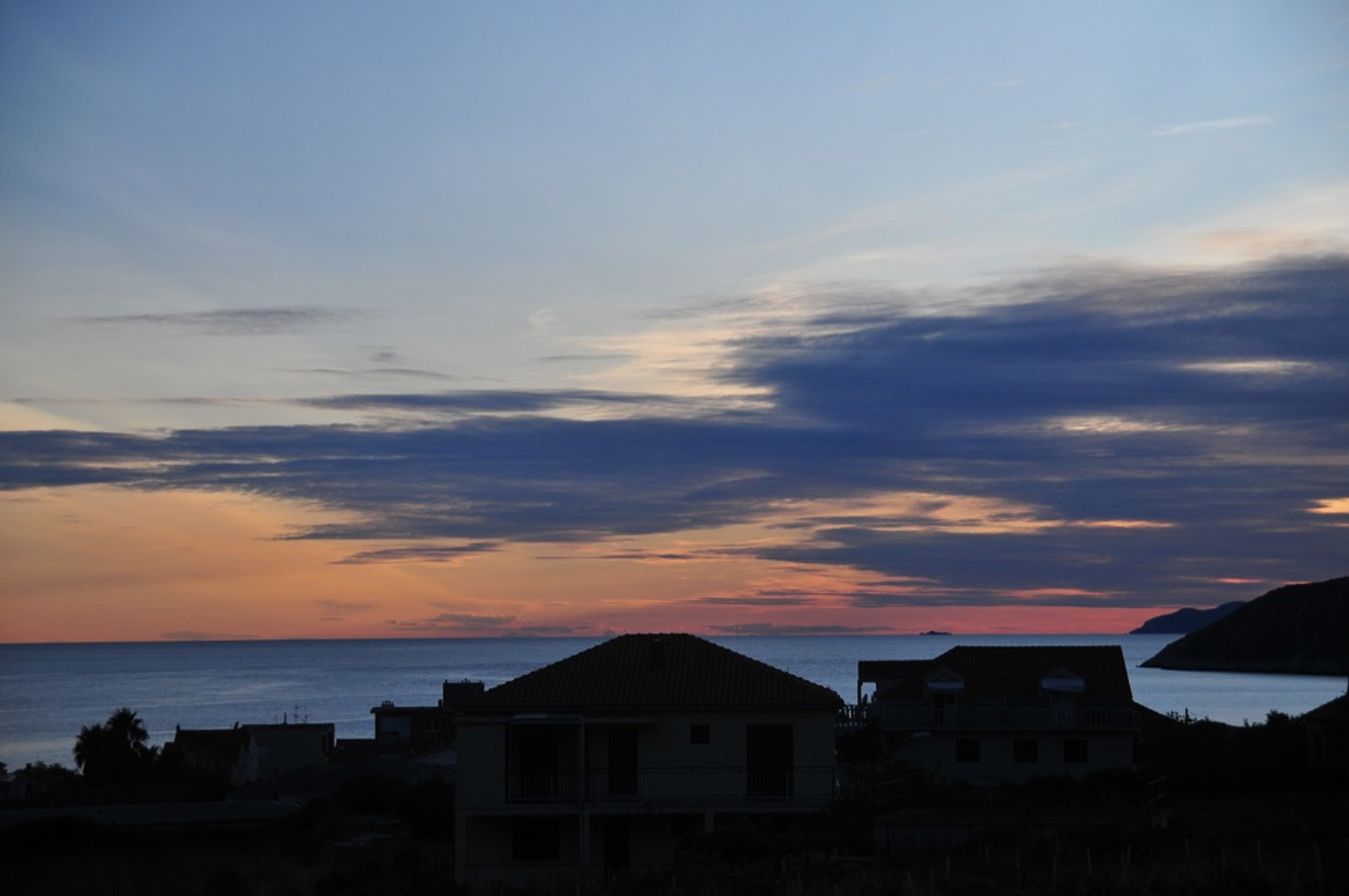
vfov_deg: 18.1
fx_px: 2806
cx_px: 674
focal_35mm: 75
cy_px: 448
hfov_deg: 27.0
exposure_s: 1/4000
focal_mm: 50
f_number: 3.5
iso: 320
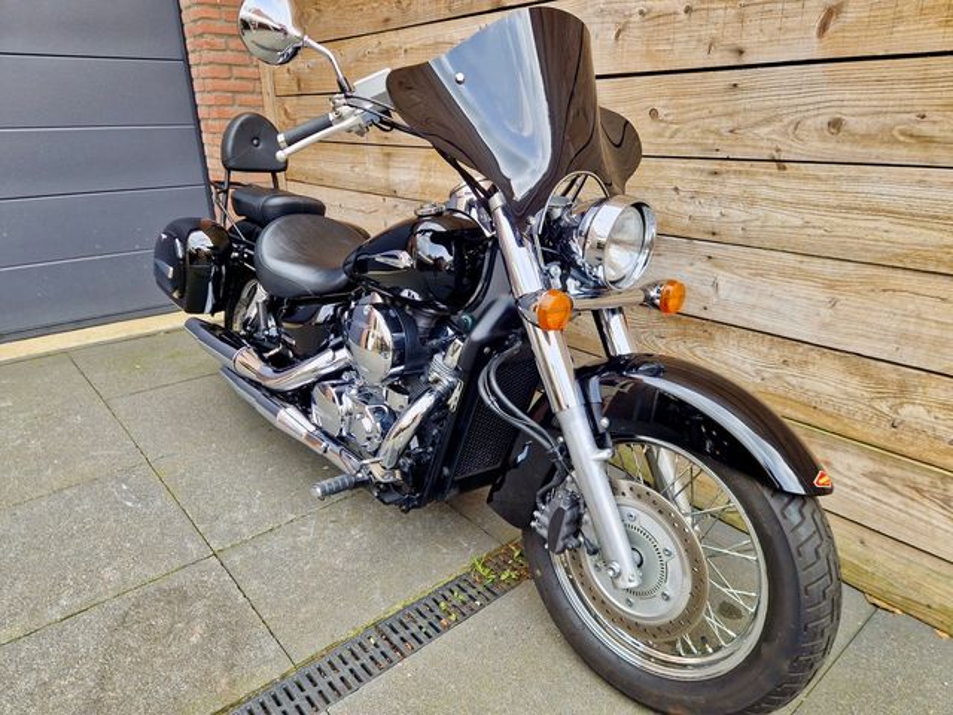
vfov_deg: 58.9
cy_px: 358
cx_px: 476
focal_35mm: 23
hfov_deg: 73.9
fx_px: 633
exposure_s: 1/180
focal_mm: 5.4
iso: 50
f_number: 1.8
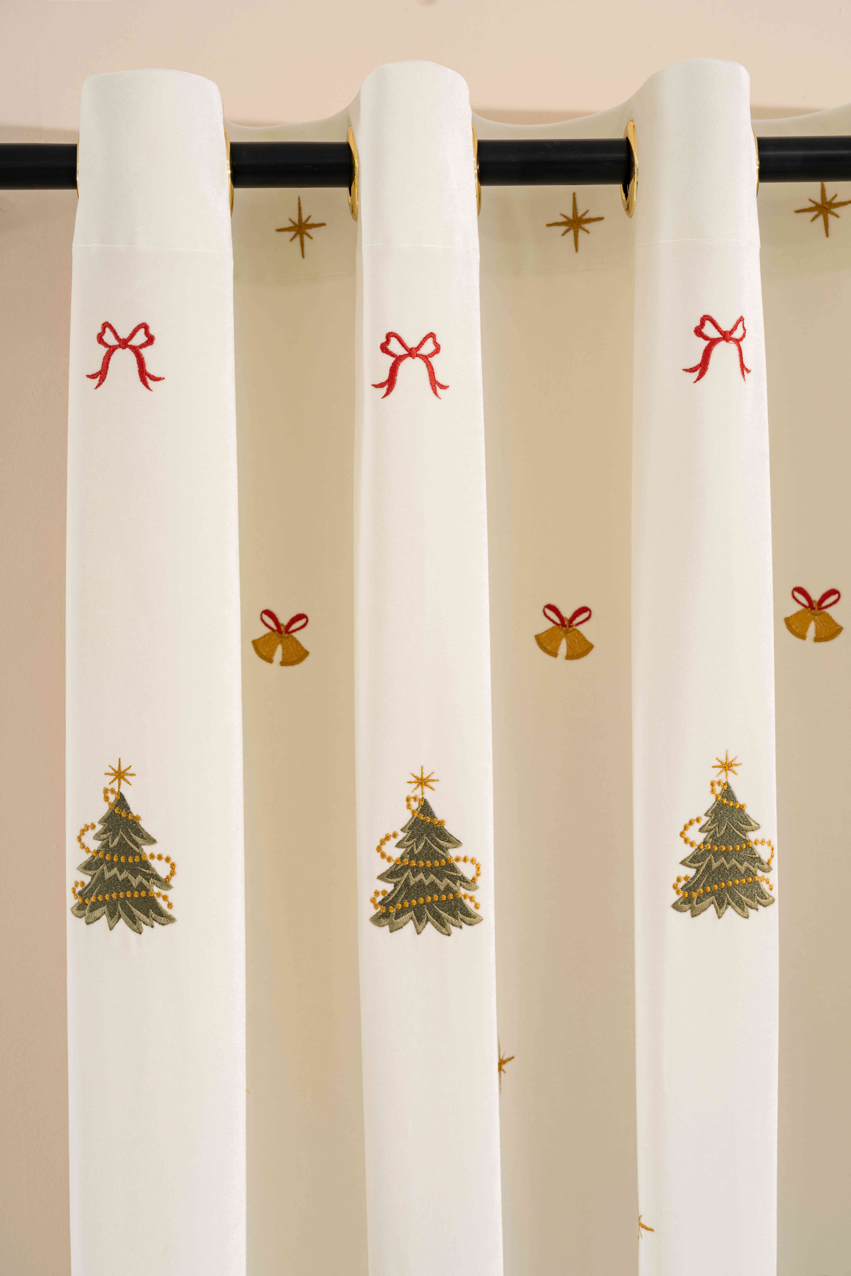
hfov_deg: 27.0
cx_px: 426
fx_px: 1773
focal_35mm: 50
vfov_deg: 39.6
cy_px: 638
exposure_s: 1/160
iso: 100
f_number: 6.3
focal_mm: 50
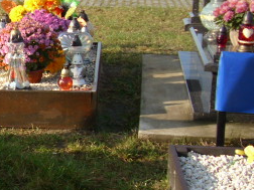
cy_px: 83
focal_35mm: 94
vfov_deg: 15.7
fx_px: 690
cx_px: -61
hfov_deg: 19.5
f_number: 2.8
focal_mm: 6.2
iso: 50
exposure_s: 1/521
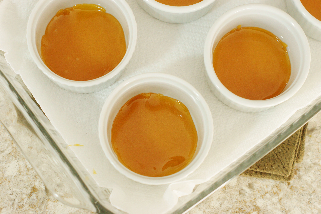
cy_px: 107
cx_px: 160
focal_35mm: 75
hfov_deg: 27.0
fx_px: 668
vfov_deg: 18.2
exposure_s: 1/60
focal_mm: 50
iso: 400
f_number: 3.5
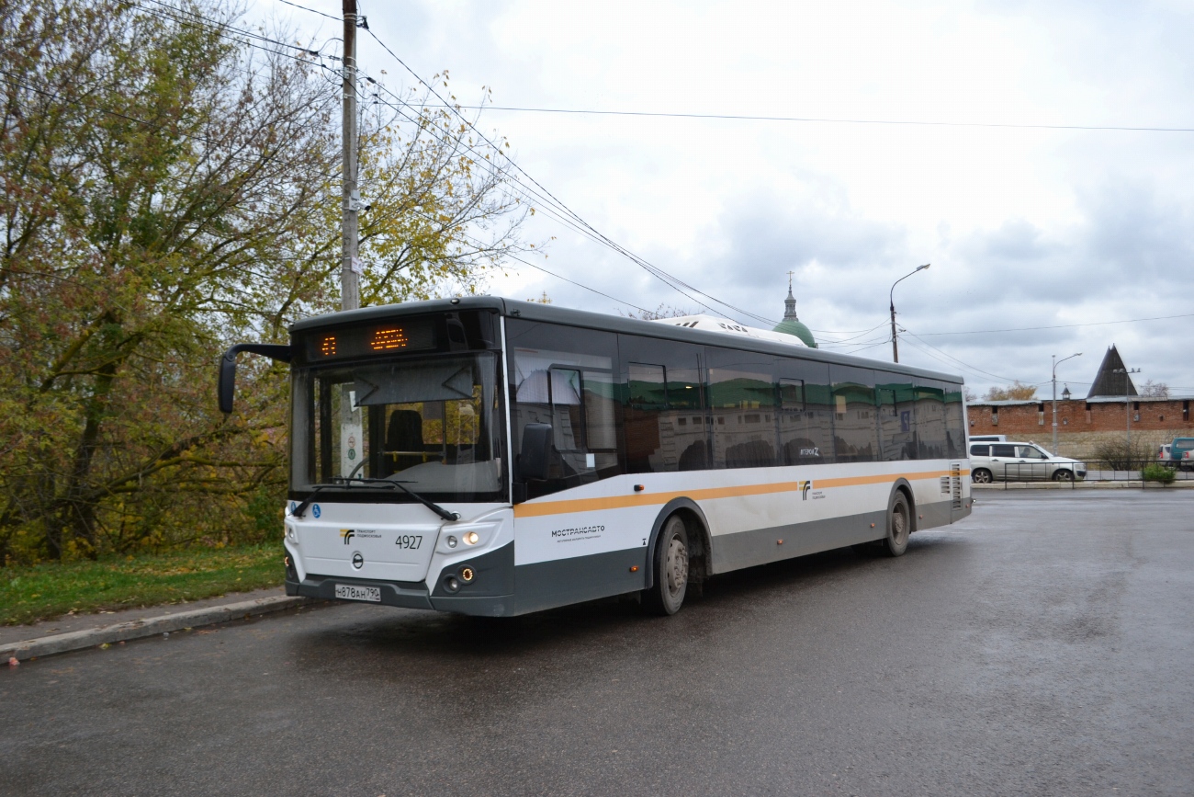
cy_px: 398
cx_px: 597
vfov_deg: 40.0
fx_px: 1095
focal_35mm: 33
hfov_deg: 57.2
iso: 400
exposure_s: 1/800
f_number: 4
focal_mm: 22
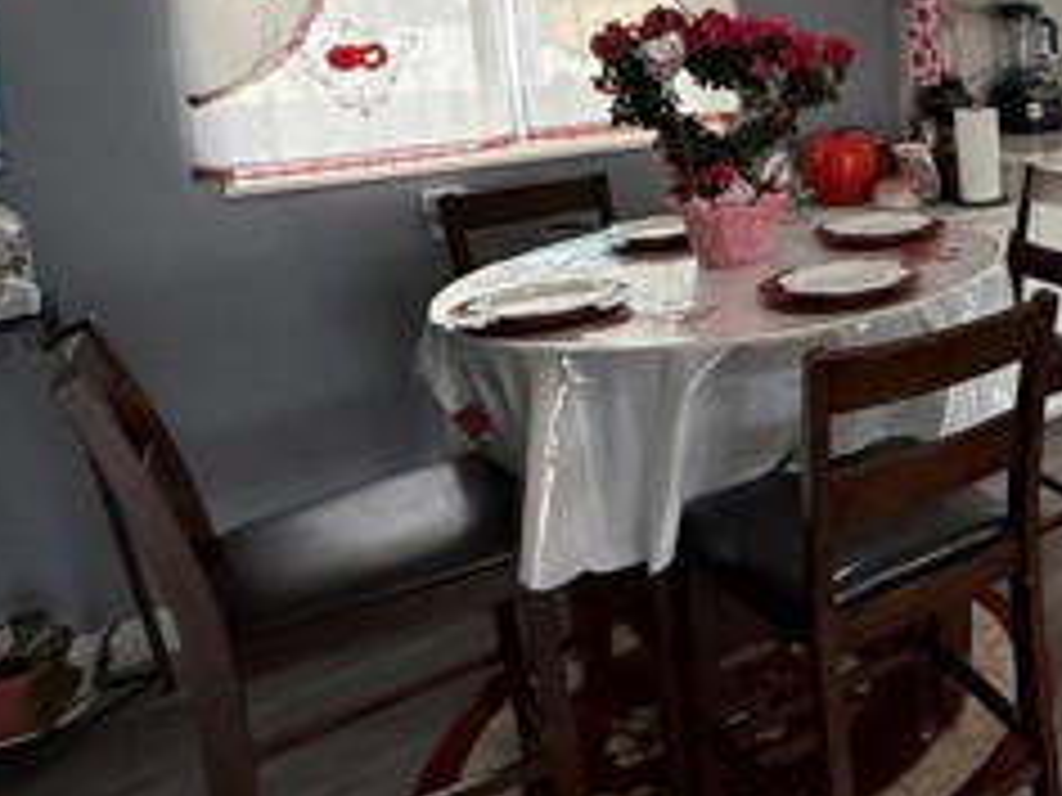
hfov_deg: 39.4
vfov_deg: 36.4
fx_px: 1166
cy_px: 157
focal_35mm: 38
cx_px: 1188
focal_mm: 2.22
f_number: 2.2
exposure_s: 1/120
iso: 320
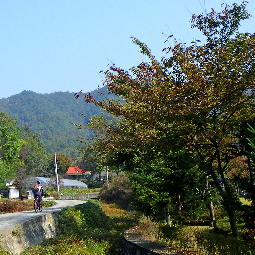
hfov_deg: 27.2
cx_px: 10
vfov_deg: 28.5
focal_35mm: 60
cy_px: 89
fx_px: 500
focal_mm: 5
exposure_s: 1/250
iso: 50
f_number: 4.2
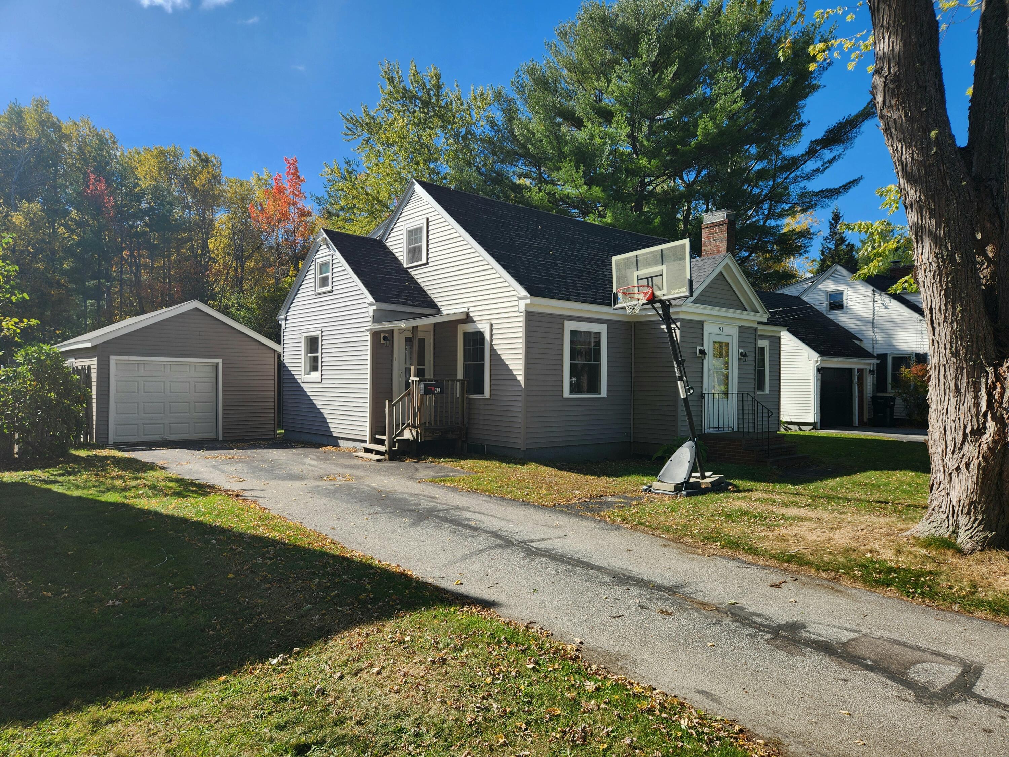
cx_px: 504
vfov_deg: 58.9
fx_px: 670
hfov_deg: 73.9
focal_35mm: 23
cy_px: 378
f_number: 1.8
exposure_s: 1/1250
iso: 20
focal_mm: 5.4
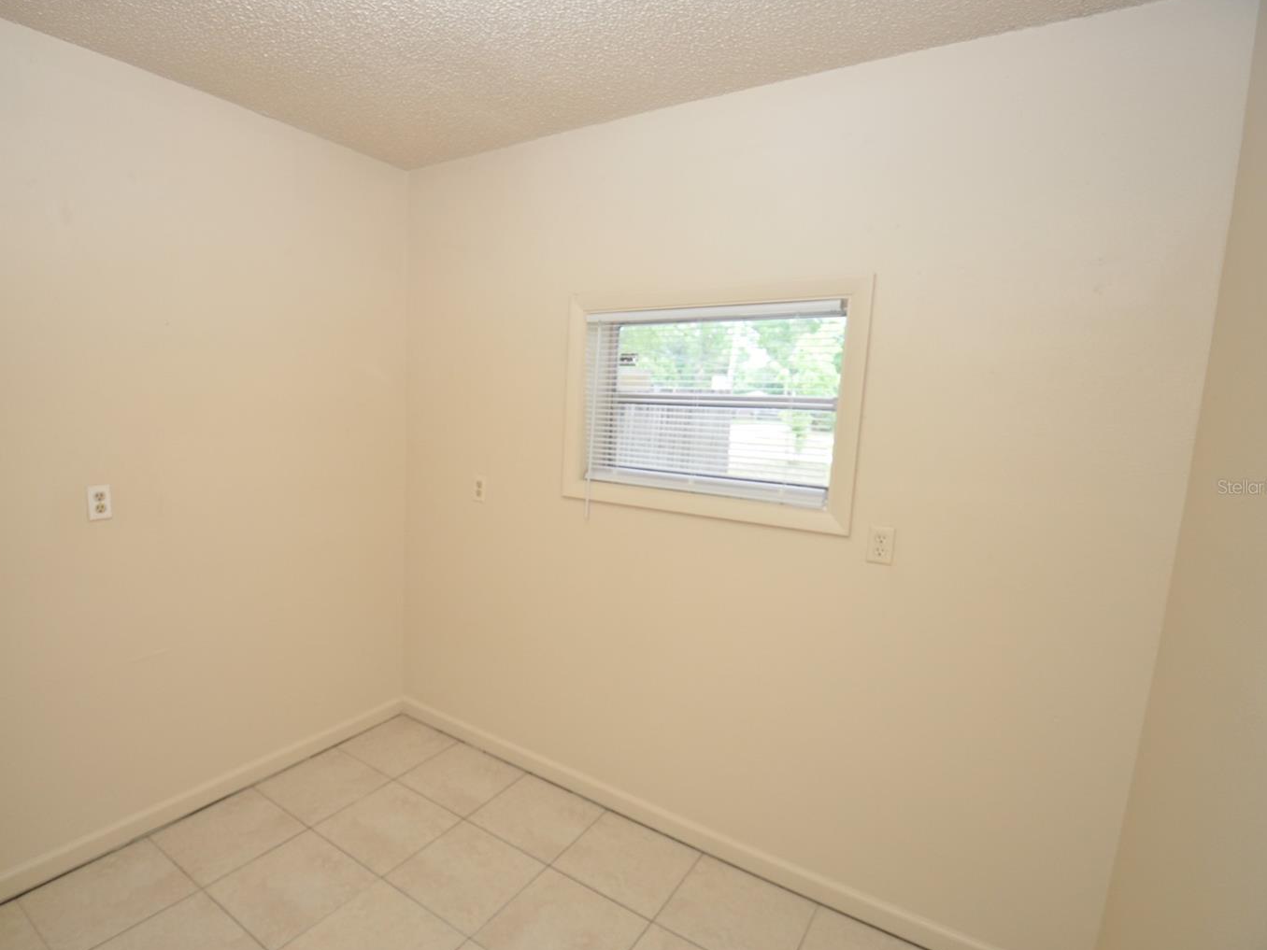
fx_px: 622
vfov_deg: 74.7
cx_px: 553
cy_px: 487
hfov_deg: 90.6
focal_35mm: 17
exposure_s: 1/60
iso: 500
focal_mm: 10
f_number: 4
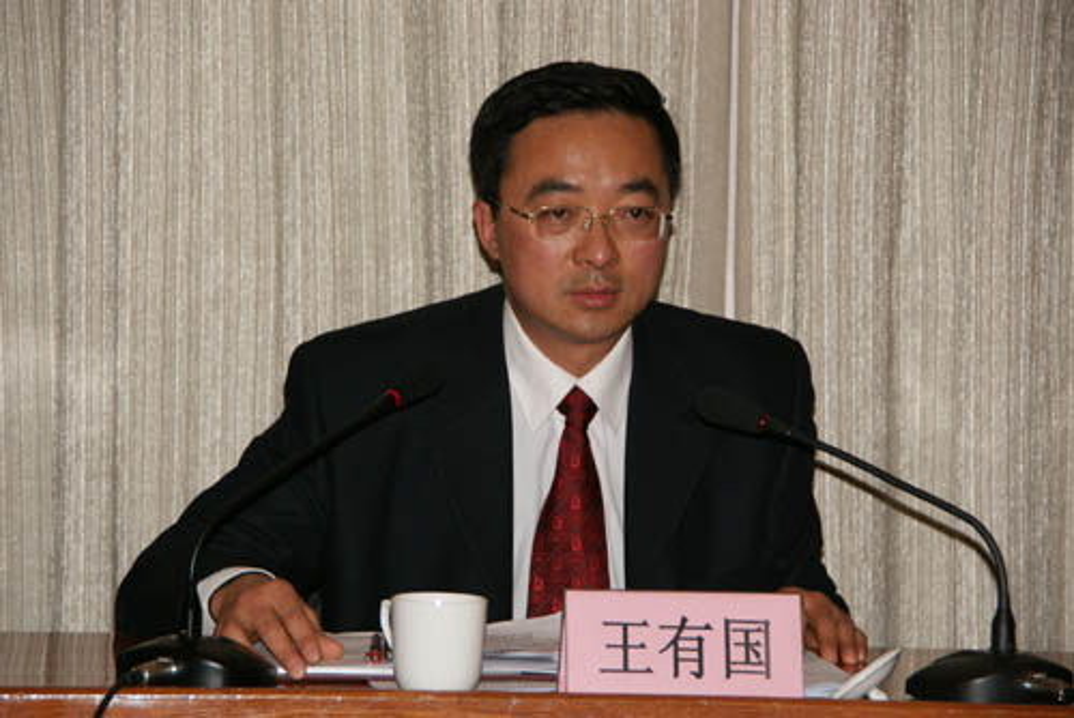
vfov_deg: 8.3
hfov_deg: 12.4
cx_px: 537
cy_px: 359
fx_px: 4925
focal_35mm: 165
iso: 400
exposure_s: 1/125
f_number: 5.6
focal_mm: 110
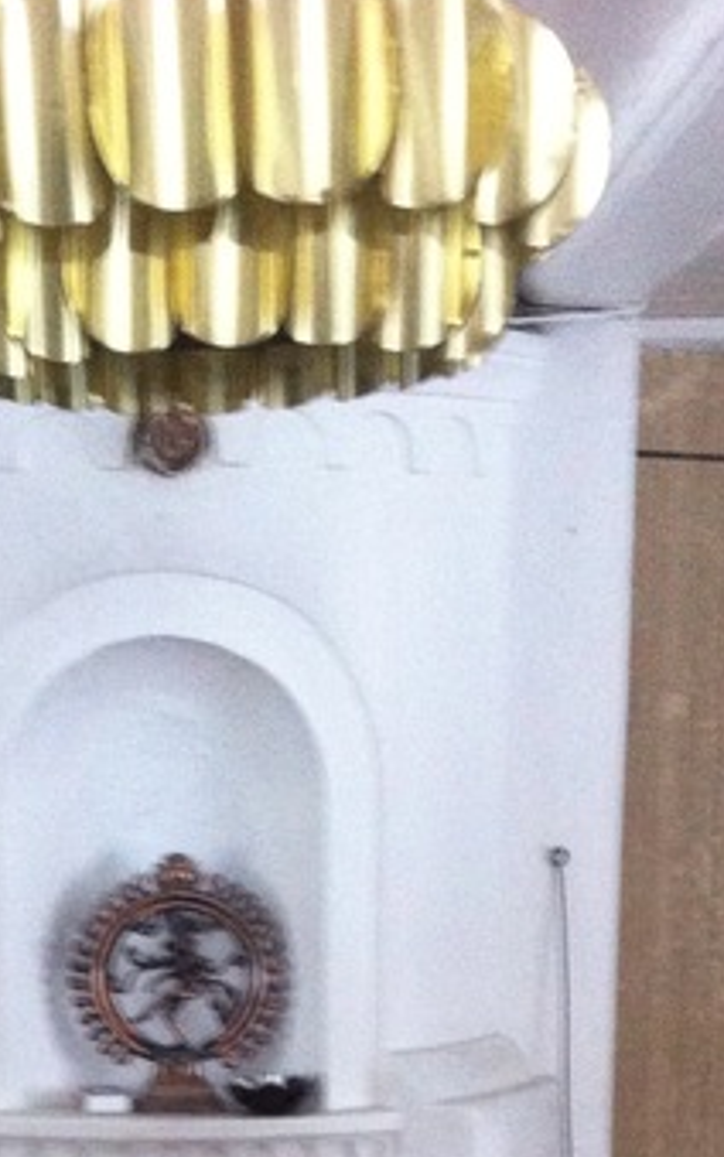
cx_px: 188
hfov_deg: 15.5
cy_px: 1270
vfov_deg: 23.2
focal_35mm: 84
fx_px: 2651
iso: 400
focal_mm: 3.85
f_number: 2.8
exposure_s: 1/15
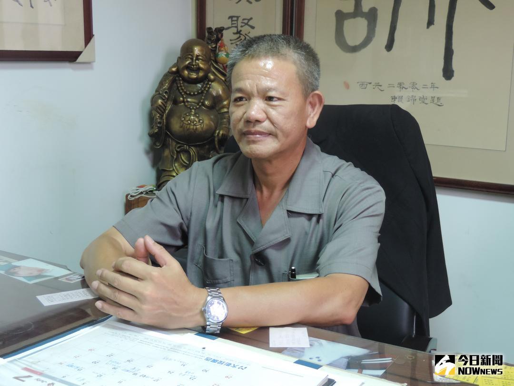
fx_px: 698
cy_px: 193
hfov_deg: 40.4
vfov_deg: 30.9
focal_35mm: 47
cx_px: 257
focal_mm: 8.3
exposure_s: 1/13
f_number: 3.5
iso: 450
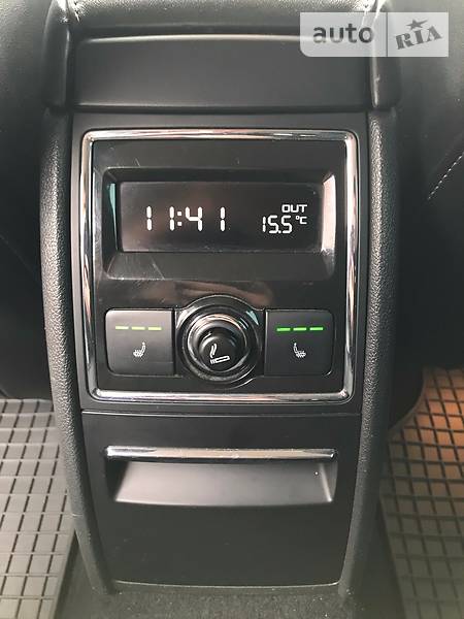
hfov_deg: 49.7
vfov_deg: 63.4
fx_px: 500
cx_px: 232
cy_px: 310
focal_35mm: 28
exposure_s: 1/17
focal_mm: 4
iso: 100
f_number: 1.8
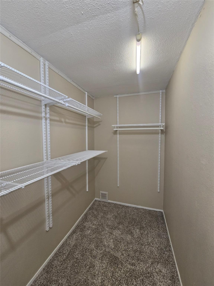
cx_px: 107
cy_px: 143
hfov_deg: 89.9
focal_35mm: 13
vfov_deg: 106.2
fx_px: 107
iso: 200
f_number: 2.2
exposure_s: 1/60
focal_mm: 2.2
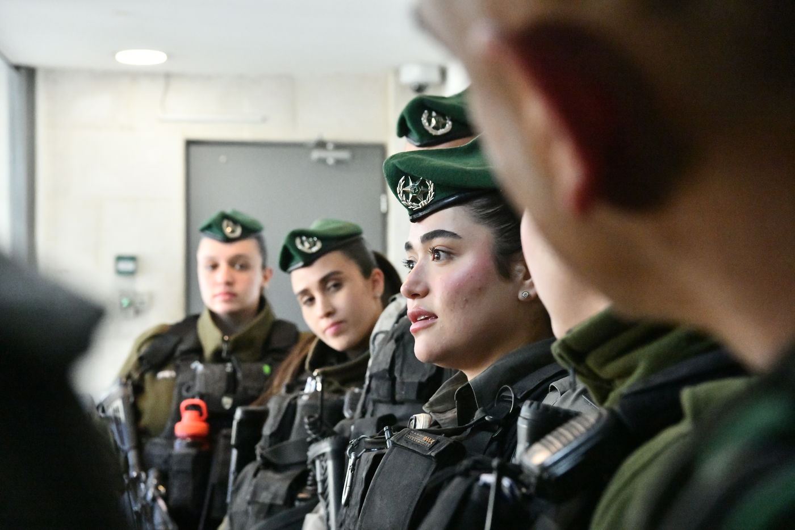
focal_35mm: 70
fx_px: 1546
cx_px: 398
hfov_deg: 28.8
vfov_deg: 19.5
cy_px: 265
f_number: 7.1
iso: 16000
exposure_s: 1/640
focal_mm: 70
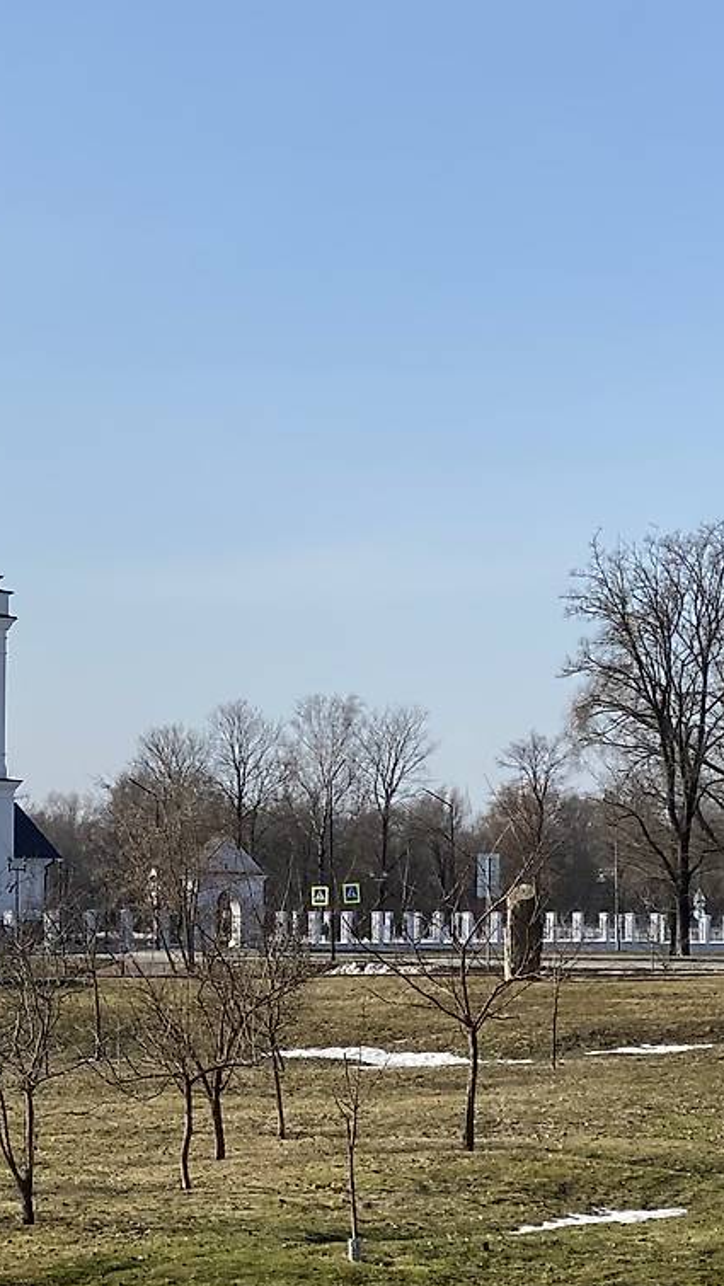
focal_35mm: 90
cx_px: -172
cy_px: 709
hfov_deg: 13.1
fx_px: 3070
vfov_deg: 23.7
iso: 20
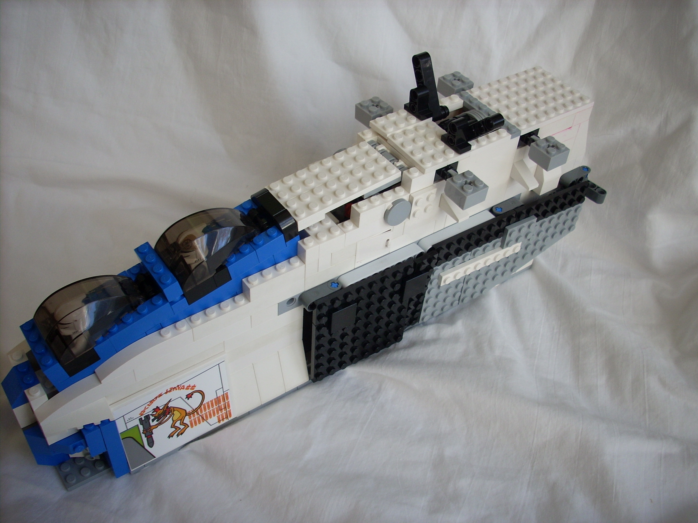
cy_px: 262
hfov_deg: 50.1
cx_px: 349
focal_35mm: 37
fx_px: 746
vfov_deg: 38.7
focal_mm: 6.2
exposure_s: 1/46.2
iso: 64
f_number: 2.8
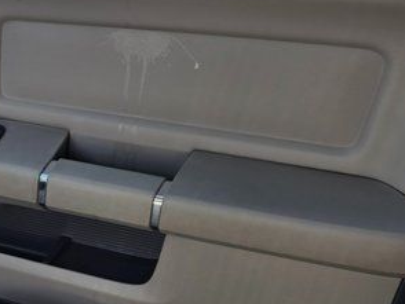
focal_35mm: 80
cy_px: 293
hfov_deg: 20.6
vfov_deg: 18.1
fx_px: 937
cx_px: -214
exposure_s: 1/147
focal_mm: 6.3
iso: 12
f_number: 1.7
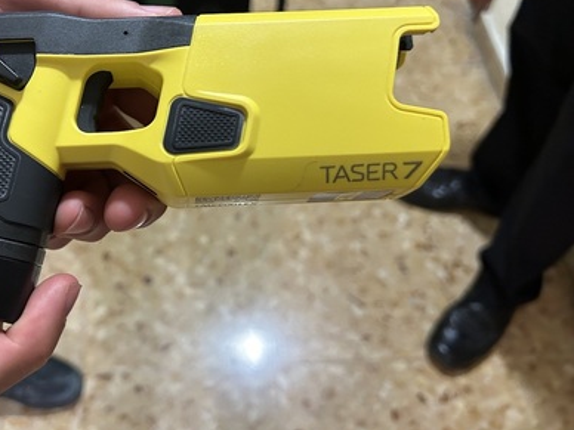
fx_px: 597
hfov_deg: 50.4
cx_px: 190
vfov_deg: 39.4
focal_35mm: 36
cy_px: 157
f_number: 1.5
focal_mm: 5.7
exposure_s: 1/33
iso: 400
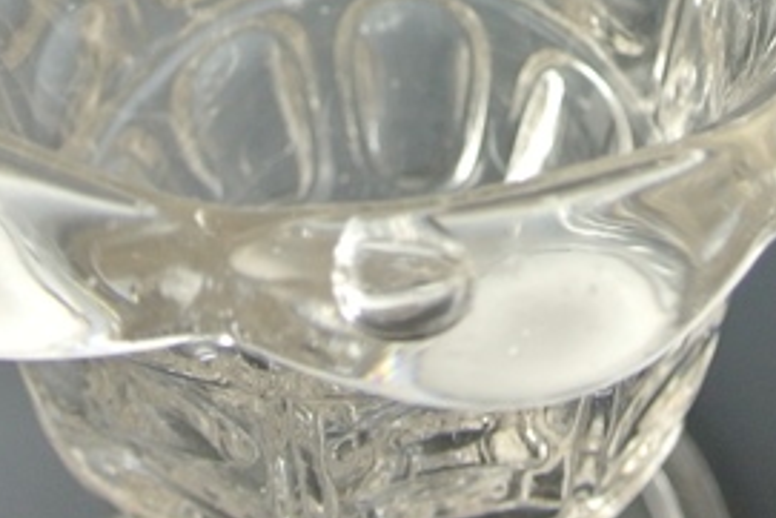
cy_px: -179
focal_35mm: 107
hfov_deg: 19.0
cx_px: 533
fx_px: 2308
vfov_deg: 12.4
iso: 400
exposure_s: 1/60
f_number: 3.5
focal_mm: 11
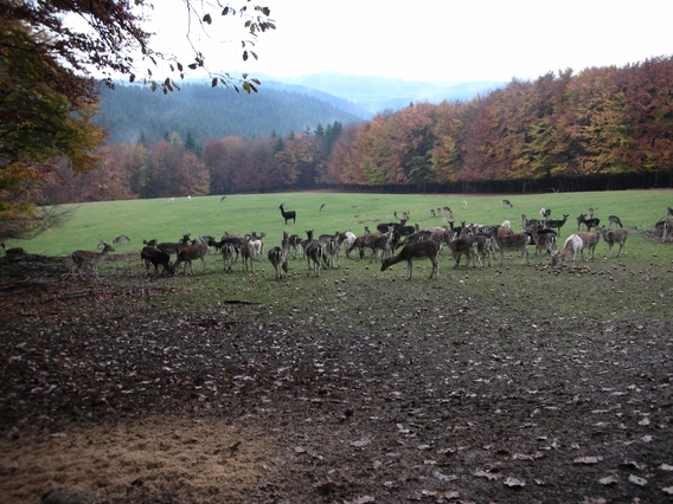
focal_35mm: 37
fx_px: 719
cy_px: 239
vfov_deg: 38.7
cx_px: 340
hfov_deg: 50.1
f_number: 3
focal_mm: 5.8
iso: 50
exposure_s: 1/14.8
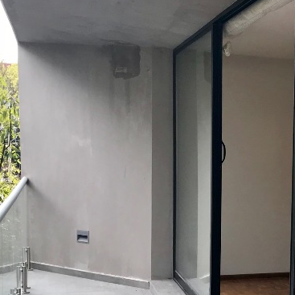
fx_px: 665
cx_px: 332
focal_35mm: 69
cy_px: 220
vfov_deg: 24.7
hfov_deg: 23.3
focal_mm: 3.99
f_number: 1.8
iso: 20
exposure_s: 1/465
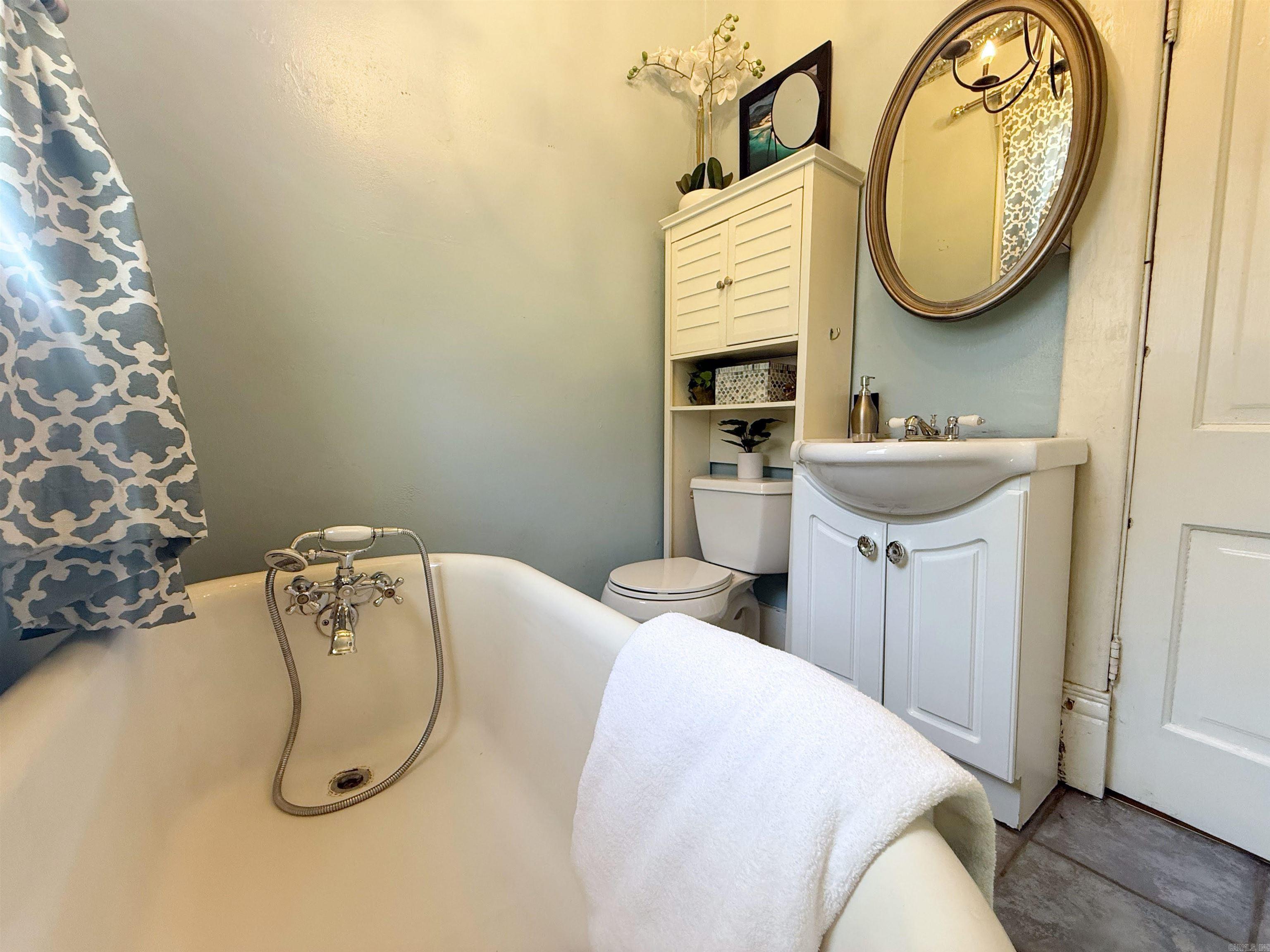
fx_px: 514
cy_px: 476
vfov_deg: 85.7
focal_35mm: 14
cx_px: 635
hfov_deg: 102.1
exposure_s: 1/60
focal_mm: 2.22
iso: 200
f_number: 2.2
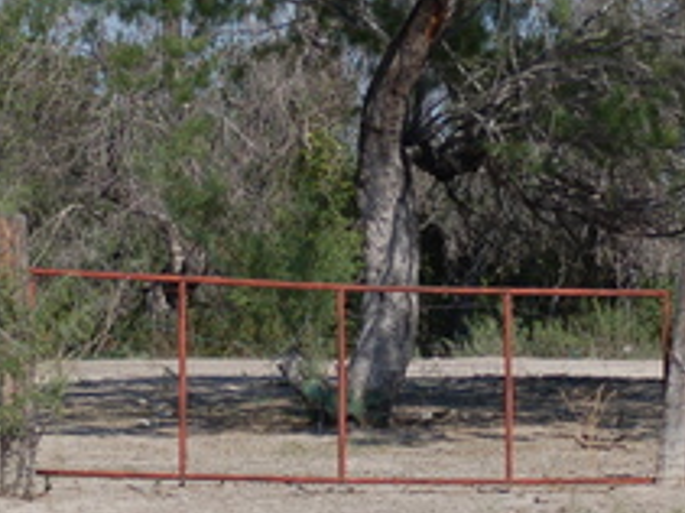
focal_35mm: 240
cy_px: 123
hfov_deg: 8.2
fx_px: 4756
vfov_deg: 6.2
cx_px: 393
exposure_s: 1/2500
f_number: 4
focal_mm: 55
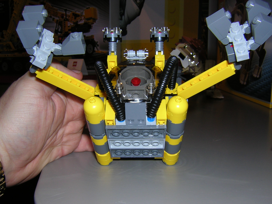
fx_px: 283
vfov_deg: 39.7
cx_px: 136
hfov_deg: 51.4
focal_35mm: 36
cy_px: 102
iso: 100
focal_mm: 4.7
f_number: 5.2
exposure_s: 1/60.1
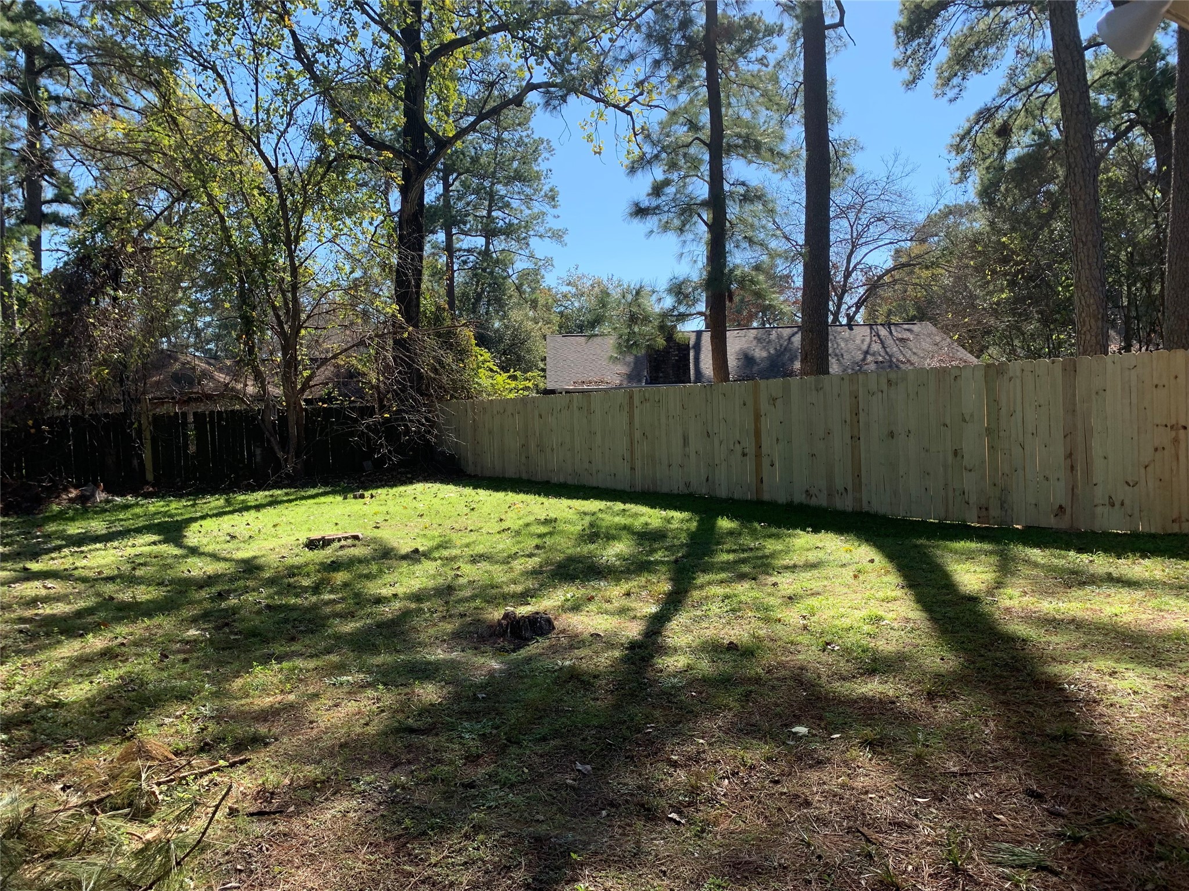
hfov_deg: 67.3
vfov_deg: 53.1
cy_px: 446
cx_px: 594
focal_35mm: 26
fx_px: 893
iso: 25
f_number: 1.8
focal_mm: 4.25
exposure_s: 1/911
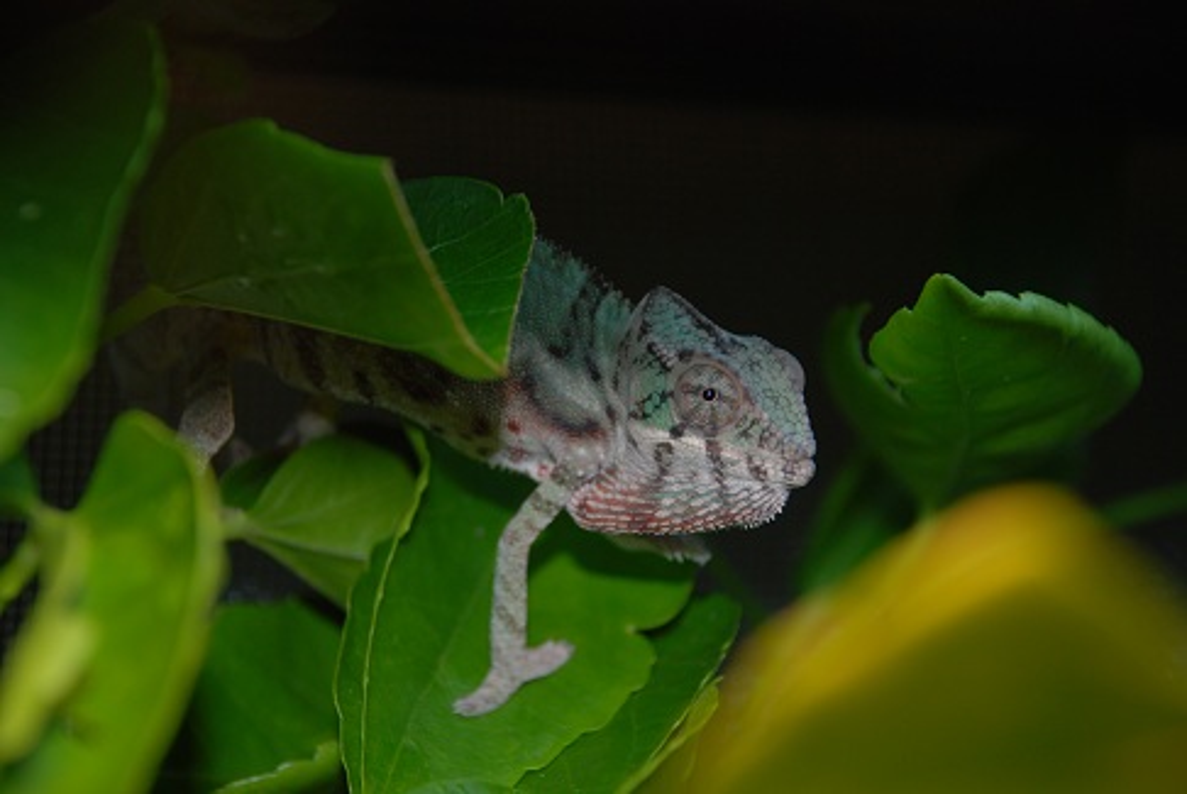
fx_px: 5198
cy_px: 397
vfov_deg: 8.7
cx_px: 594
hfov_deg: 13.0
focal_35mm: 158
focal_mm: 105
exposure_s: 1/60
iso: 200
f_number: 5.6
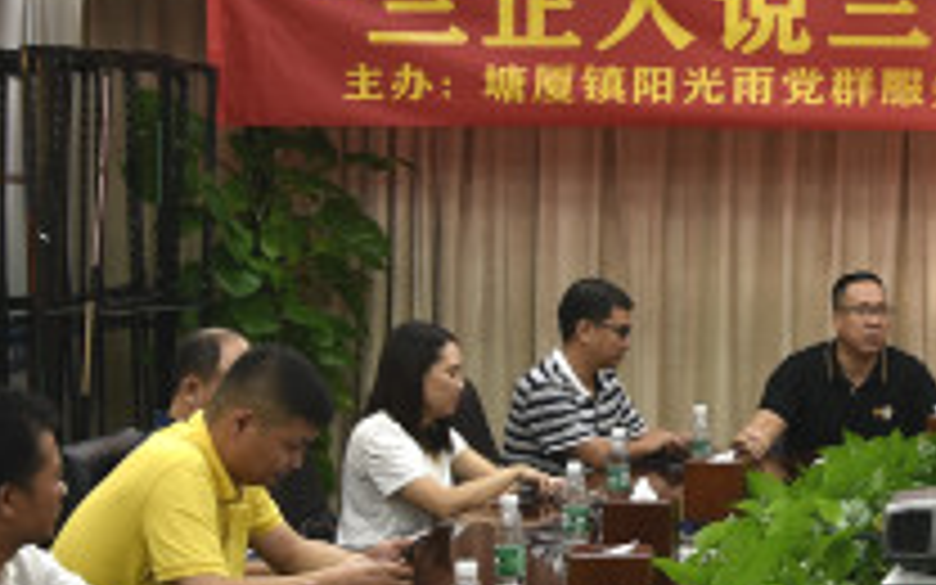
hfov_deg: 21.1
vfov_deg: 13.9
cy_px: 342
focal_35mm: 94
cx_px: 990
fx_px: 2398
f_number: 2.8
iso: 200
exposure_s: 1/30
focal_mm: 24
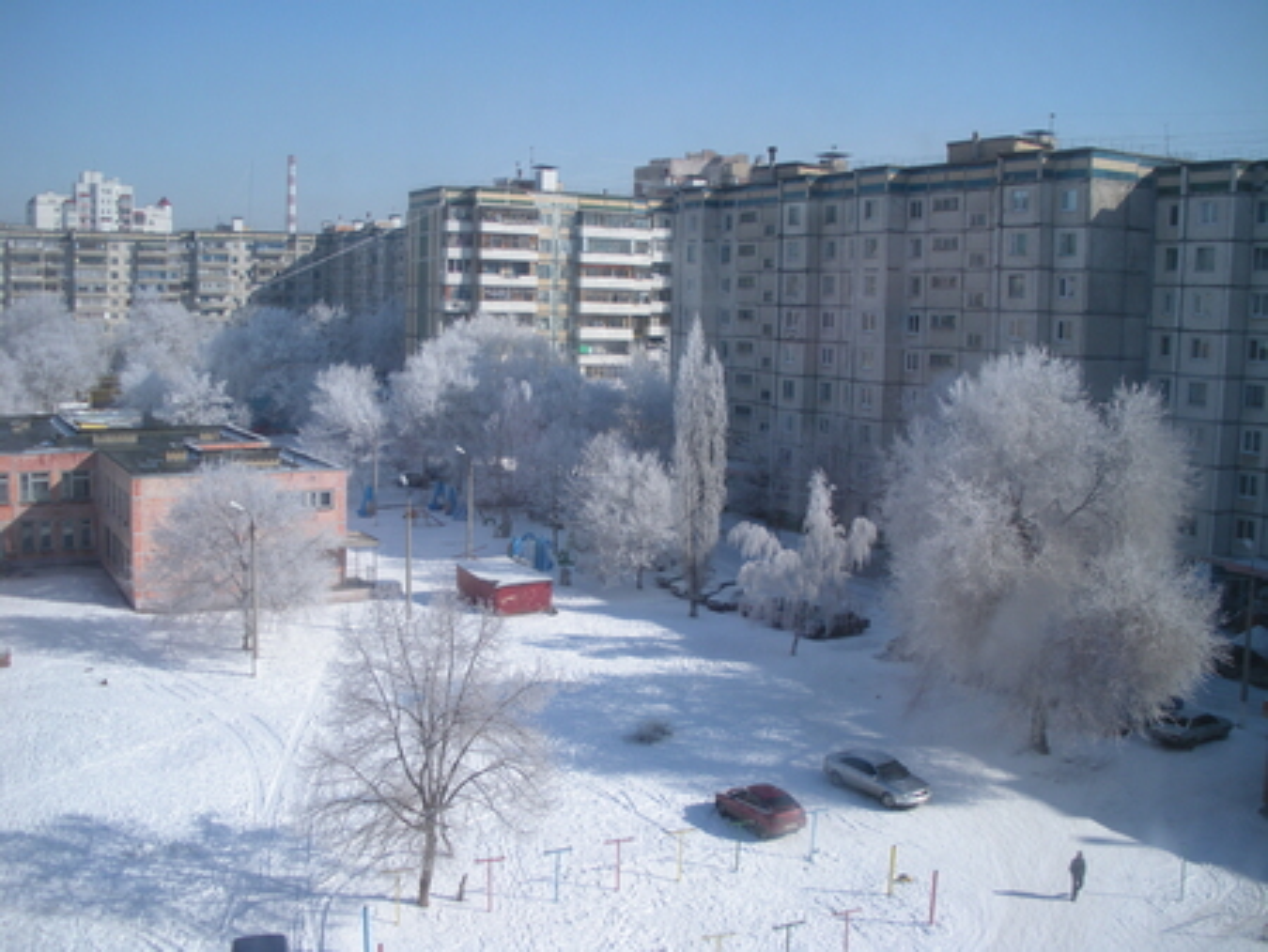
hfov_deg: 51.3
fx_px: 1319
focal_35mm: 36
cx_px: 634
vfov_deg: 39.7
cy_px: 476
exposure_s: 1/842
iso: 64
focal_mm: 6.3
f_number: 3.5
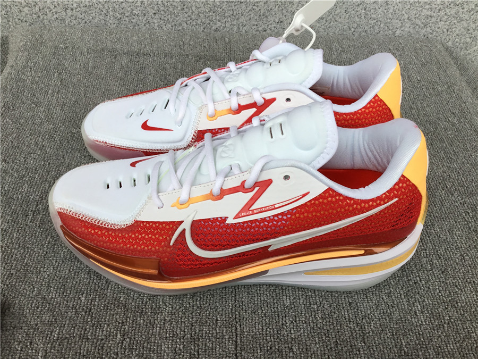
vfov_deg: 45.4
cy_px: 180
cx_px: 239
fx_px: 428
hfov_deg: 58.4
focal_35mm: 31
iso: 25
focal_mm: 3.3
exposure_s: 1/100
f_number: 2.4
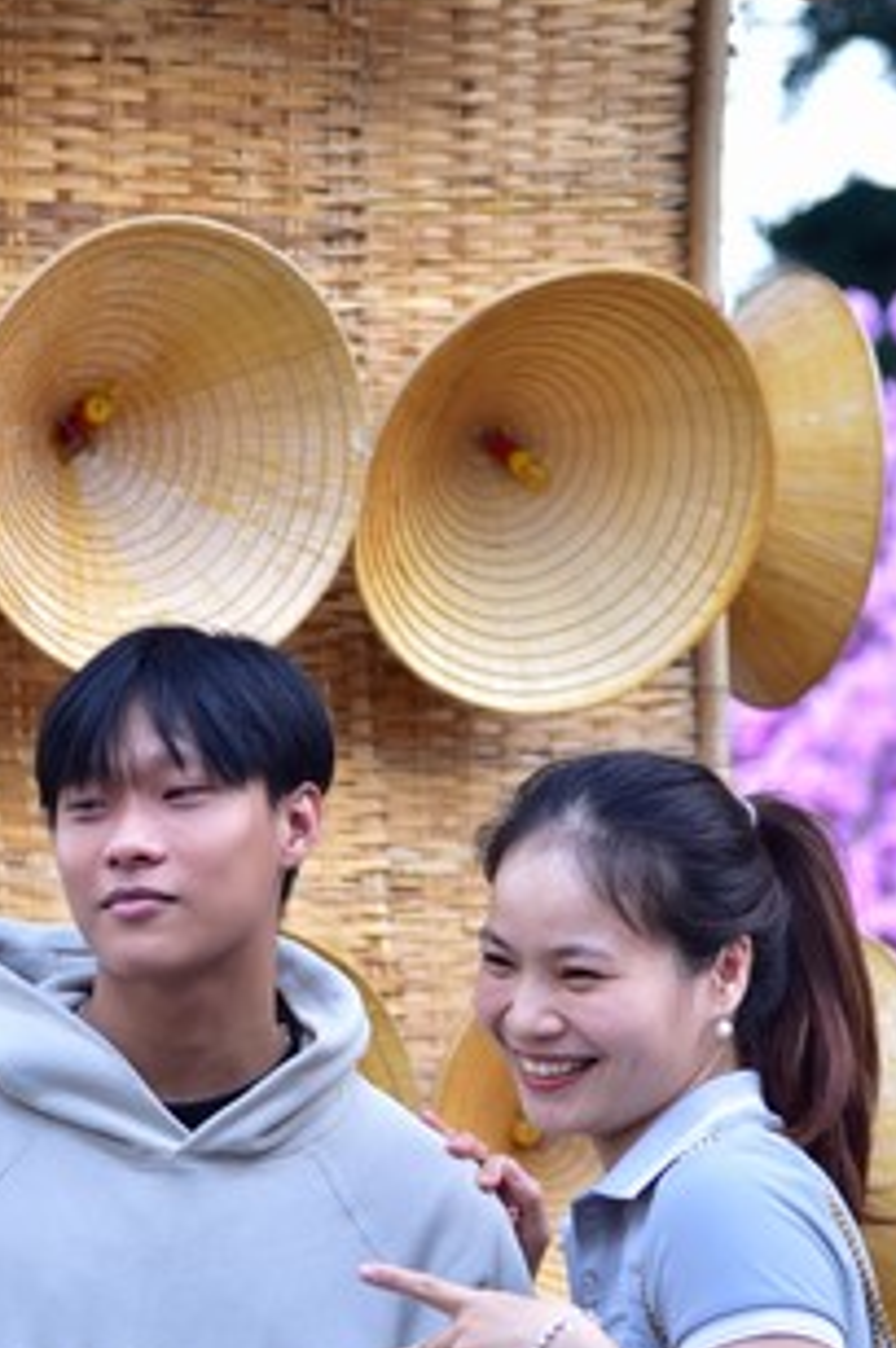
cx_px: 235
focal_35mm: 233
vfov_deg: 8.8
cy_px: 940
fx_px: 8718
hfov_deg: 5.9
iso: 320
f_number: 4
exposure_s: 1/125
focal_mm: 110
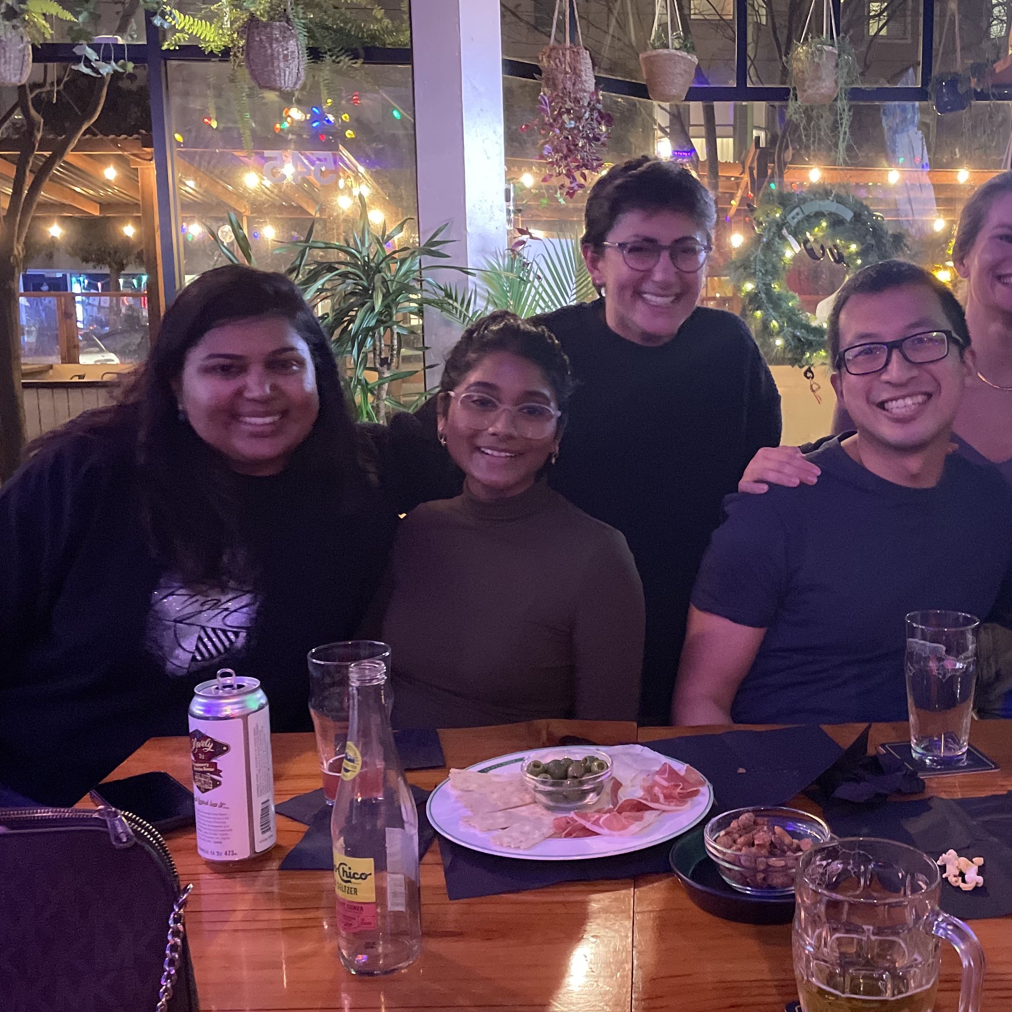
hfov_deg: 43.1
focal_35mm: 38
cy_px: 519
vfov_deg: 43.9
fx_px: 1257
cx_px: 698
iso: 1000
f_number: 1.6
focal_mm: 4.2
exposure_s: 1/15
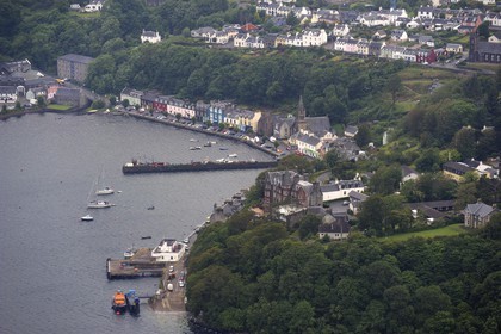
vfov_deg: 7.8
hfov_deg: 11.7
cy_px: 167
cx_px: 250
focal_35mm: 175
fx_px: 2435
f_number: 5.6
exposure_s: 1/800
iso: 400
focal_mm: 175
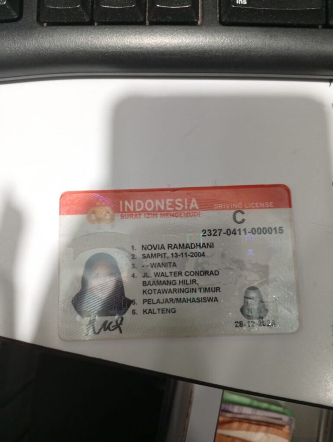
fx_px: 345
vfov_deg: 65.2
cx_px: 166
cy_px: 221
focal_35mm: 27
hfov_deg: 51.5
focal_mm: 3.98
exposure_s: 1/20
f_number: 1.8
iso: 1015
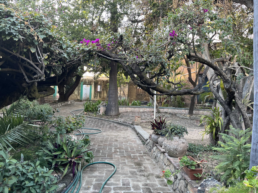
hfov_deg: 67.3
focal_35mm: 26
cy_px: 96
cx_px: 129
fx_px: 194
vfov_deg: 53.1
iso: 125
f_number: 1.6
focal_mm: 5.1
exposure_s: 1/115
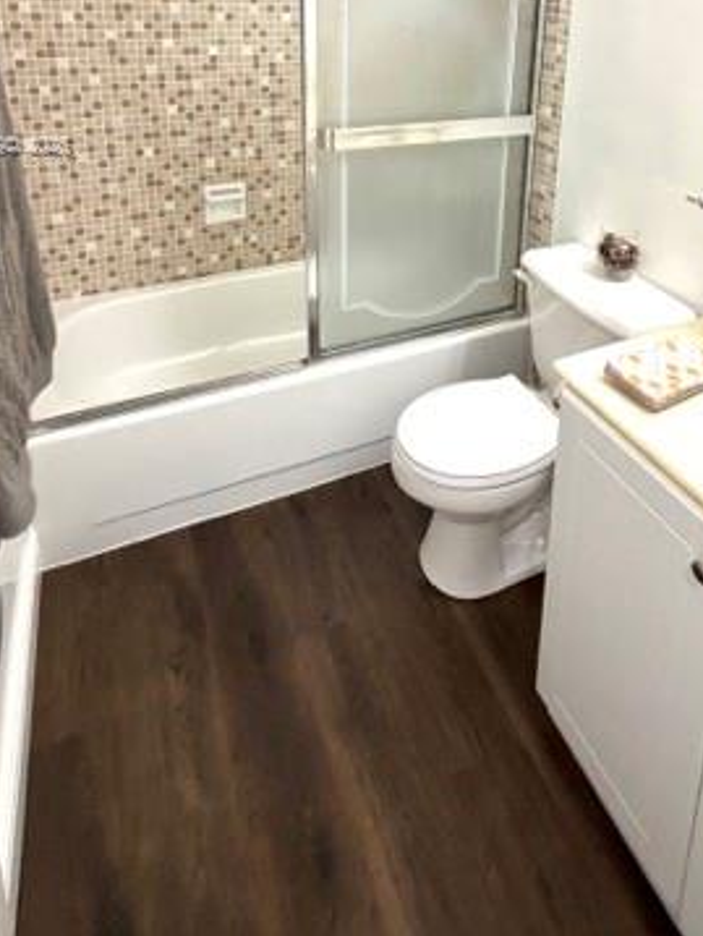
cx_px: 436
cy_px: 146
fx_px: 676
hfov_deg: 54.4
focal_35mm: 25
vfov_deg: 61.6
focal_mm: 2.22
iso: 250
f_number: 2.2
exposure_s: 1/120
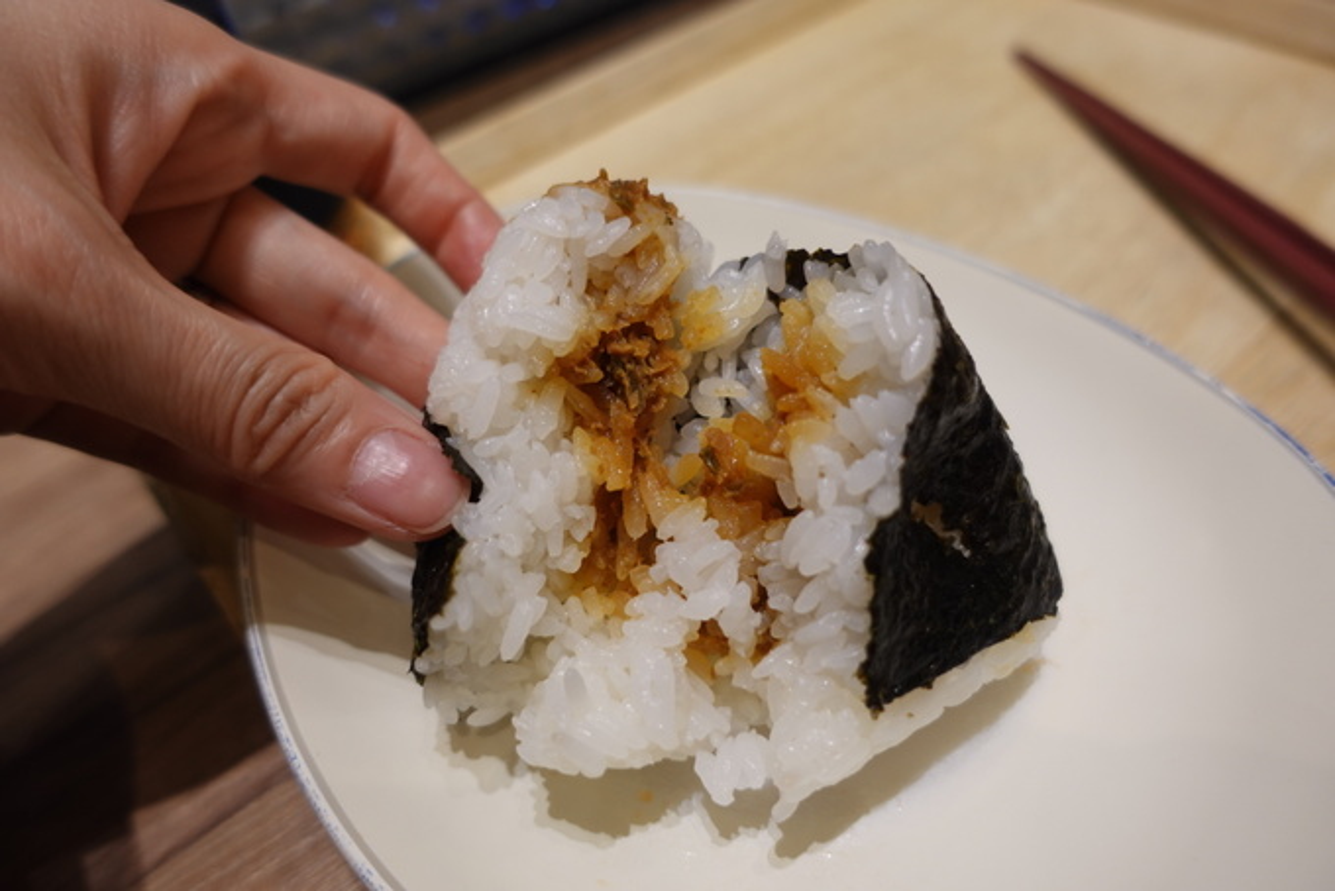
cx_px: 668
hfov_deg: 73.7
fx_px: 890
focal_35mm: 24
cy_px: 446
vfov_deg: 53.2
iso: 125
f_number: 1.8
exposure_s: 1/160
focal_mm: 9.4
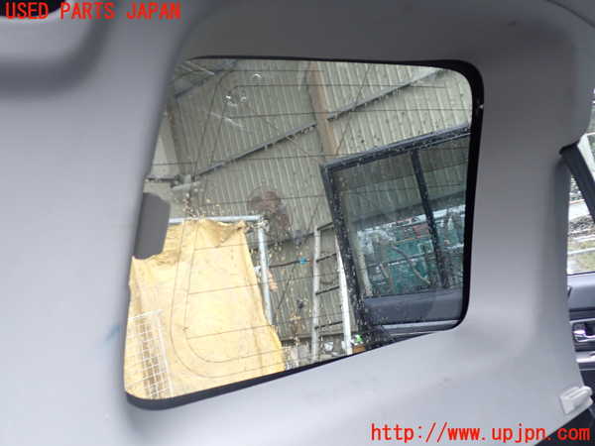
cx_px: 298
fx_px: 516
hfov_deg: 60.0
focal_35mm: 30
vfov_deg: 46.8
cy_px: 223
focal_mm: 5.4
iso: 250
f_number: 2.3
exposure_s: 1/30
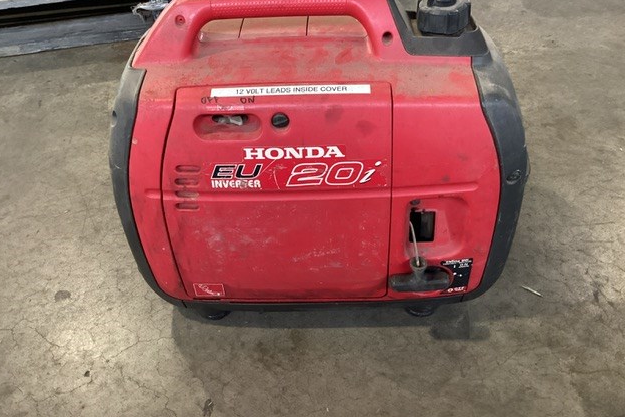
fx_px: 573
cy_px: 185
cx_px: 313
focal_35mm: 33
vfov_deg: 39.9
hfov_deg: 57.2
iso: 320
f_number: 2.4
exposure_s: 1/50
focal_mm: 3.3
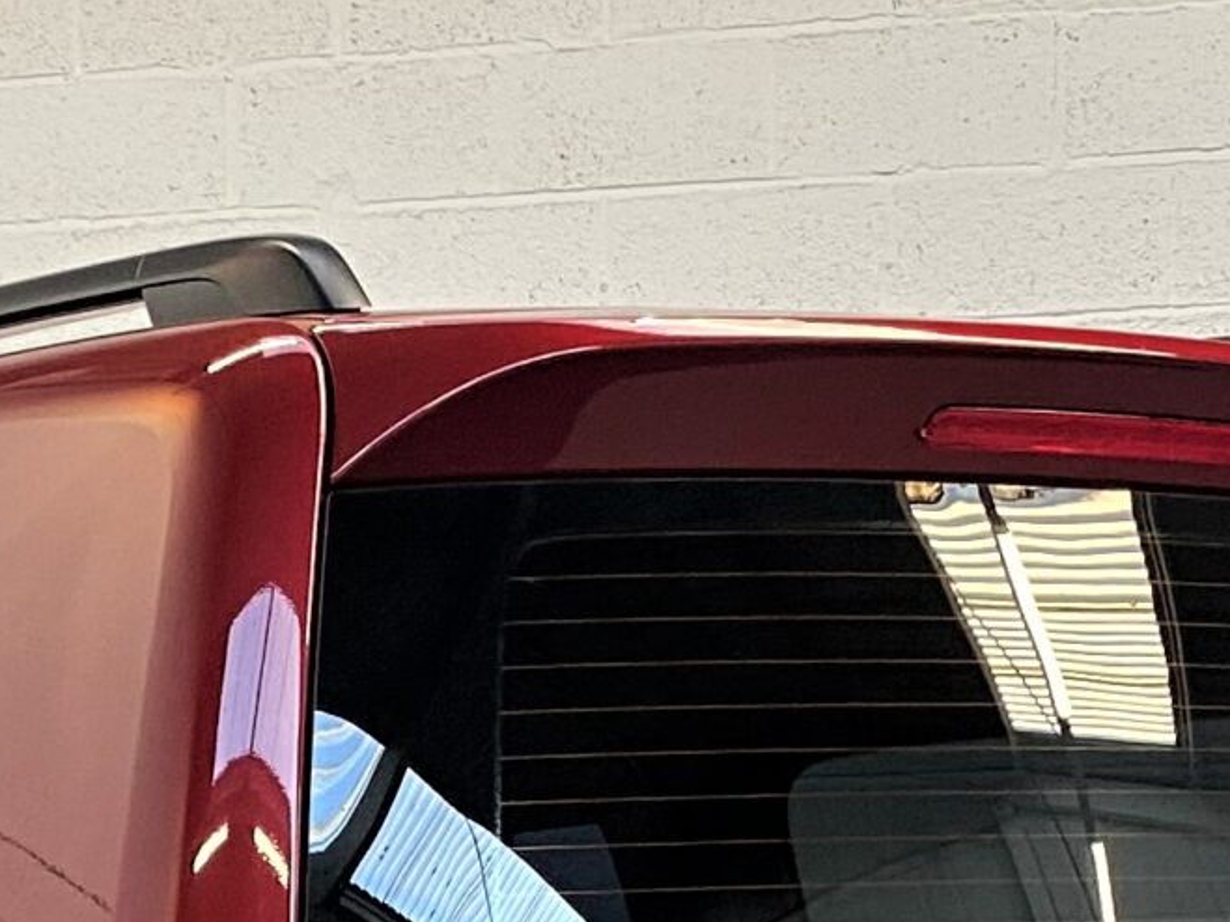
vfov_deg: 13.5
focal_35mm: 101
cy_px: 1521
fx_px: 3588
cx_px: 459
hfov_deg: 19.4
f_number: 1.8
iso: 80
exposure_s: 1/50
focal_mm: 4.25
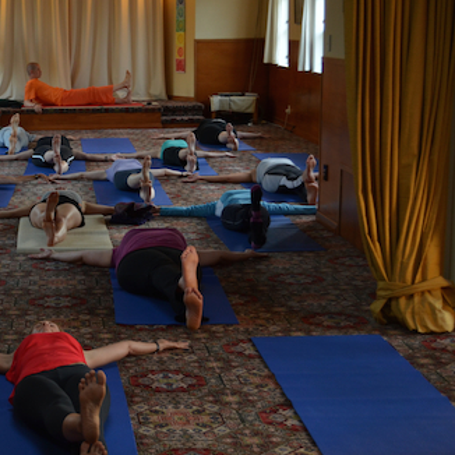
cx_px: 13
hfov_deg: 22.3
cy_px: 202
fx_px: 1115
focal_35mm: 75
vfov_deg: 23.0
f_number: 4.5
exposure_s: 1/20
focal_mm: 30
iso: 400
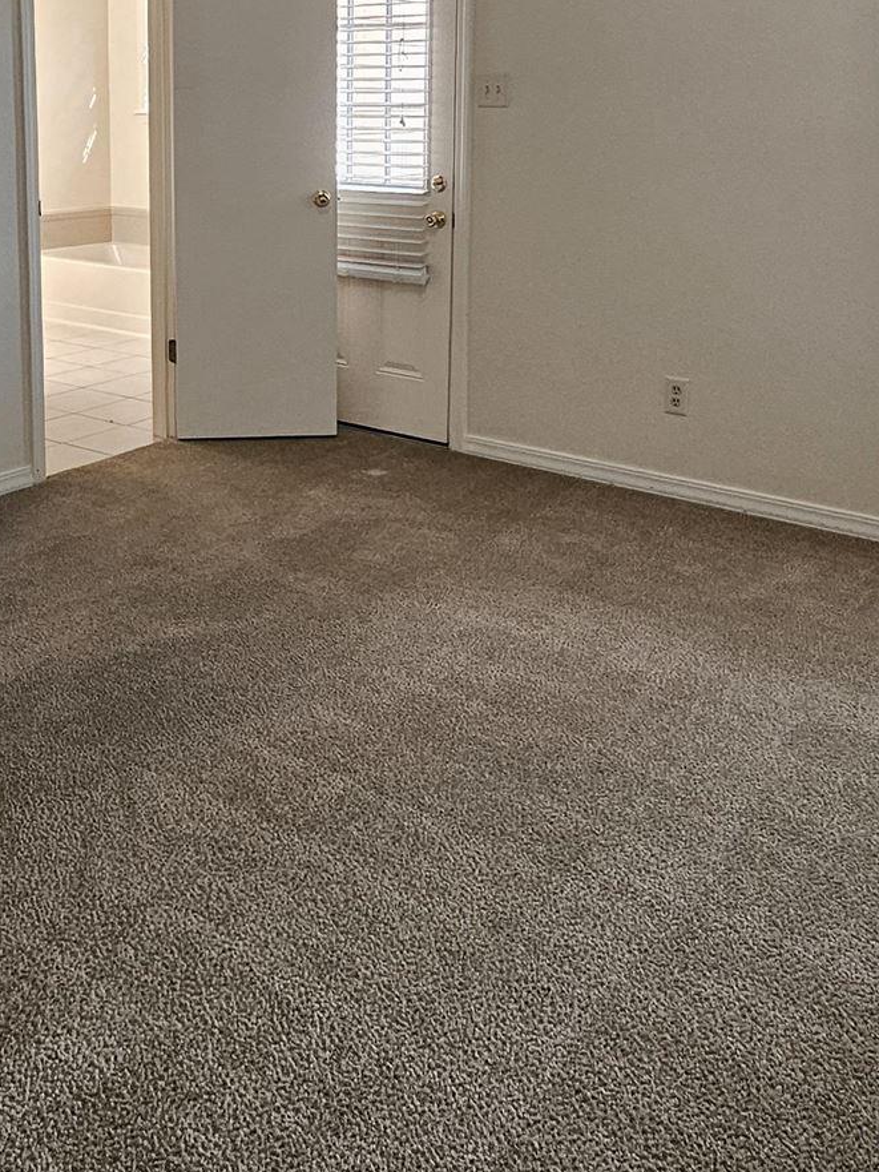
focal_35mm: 34
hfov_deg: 41.8
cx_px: 412
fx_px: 1151
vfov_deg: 51.0
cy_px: 254
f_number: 2.2
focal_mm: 1.74
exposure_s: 1/60.2
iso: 160
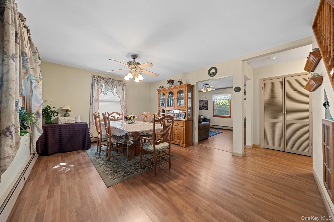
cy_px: 111
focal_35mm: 12
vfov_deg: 90.0
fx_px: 111
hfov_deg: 112.6
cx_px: 167
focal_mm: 12
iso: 250
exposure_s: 1
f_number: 8
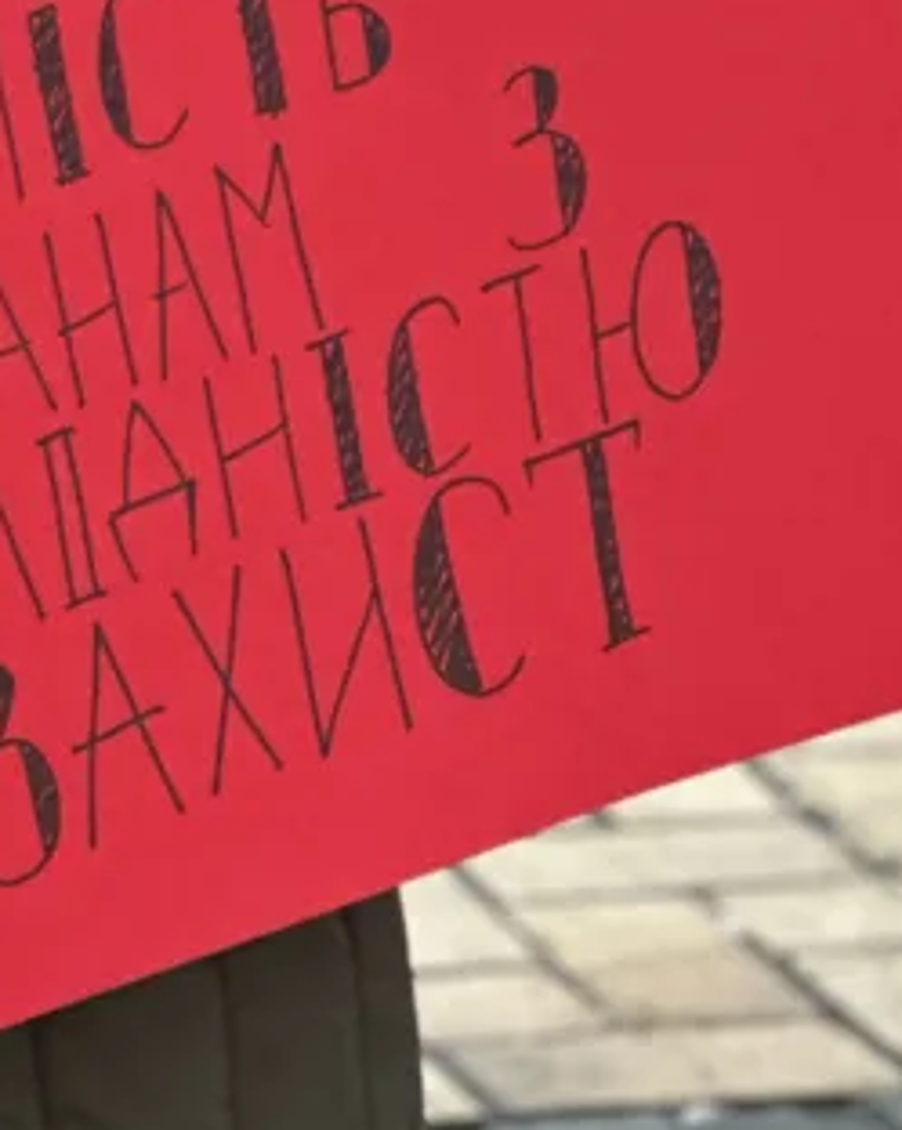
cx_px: -87
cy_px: -243
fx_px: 8254
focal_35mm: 247
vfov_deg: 7.8
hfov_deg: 6.2
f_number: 2.8
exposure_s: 1/73
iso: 250
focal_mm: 9
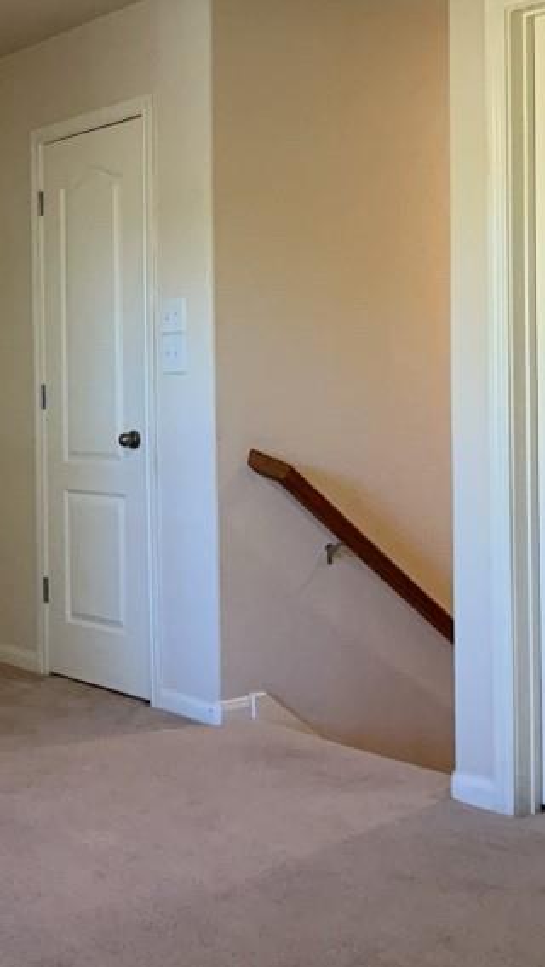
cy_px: 407
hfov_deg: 21.8
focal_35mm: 53
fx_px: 1360
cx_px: -14
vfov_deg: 39.1
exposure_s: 1/60
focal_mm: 3
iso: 125
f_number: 1.8
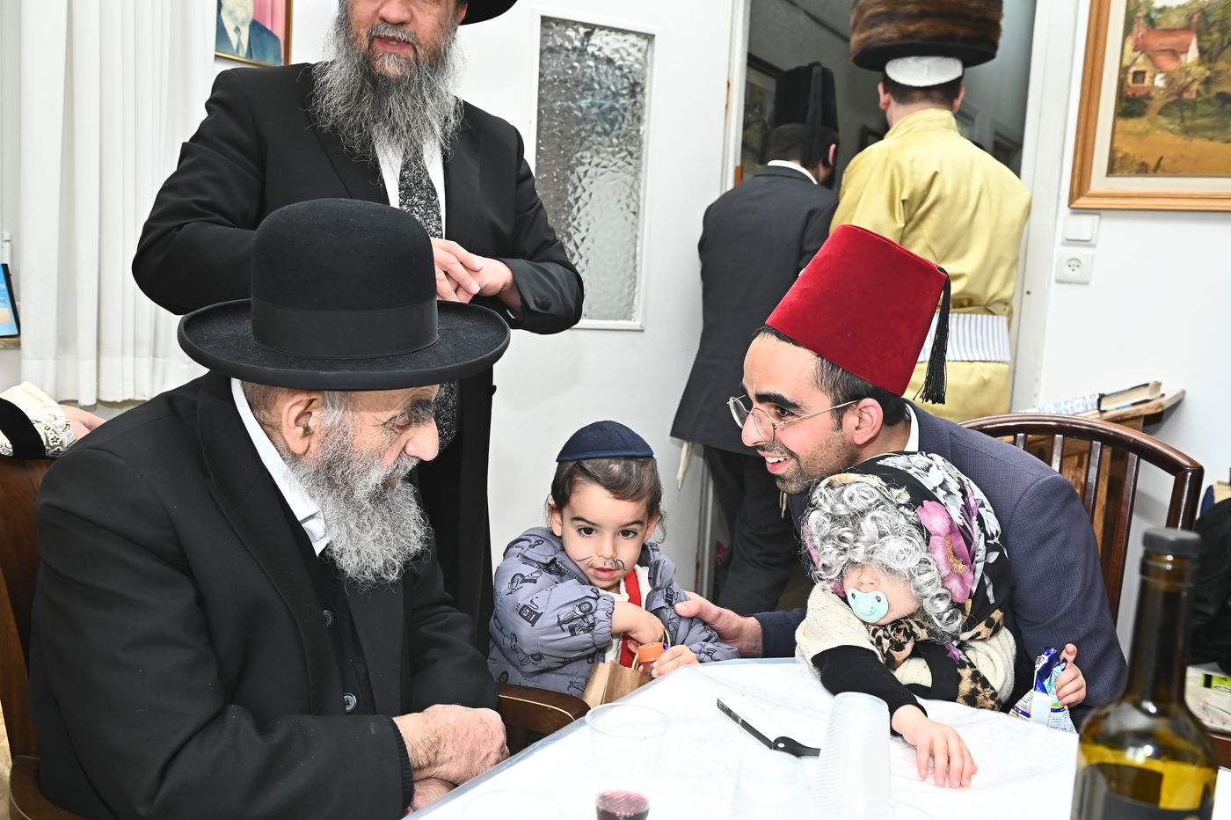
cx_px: 616
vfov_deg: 41.1
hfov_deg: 58.7
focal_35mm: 32
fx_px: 1094
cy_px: 410
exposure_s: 1/125
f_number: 5.6
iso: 1000
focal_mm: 32
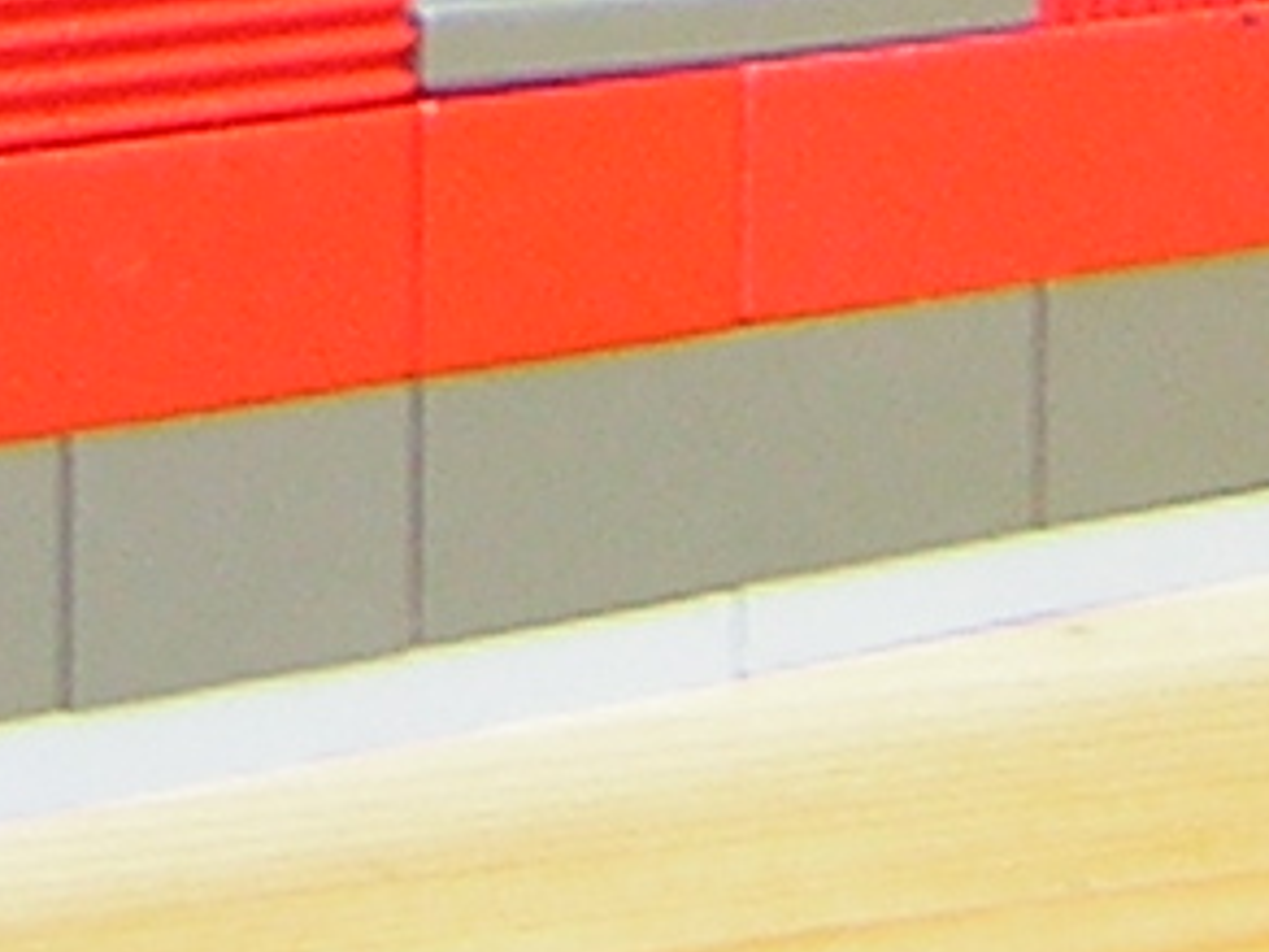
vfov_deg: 7.0
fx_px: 7222
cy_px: -1548
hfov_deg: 10.0
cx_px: 713
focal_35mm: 197
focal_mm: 4.7
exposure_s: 1/5.7
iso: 68
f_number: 2.6
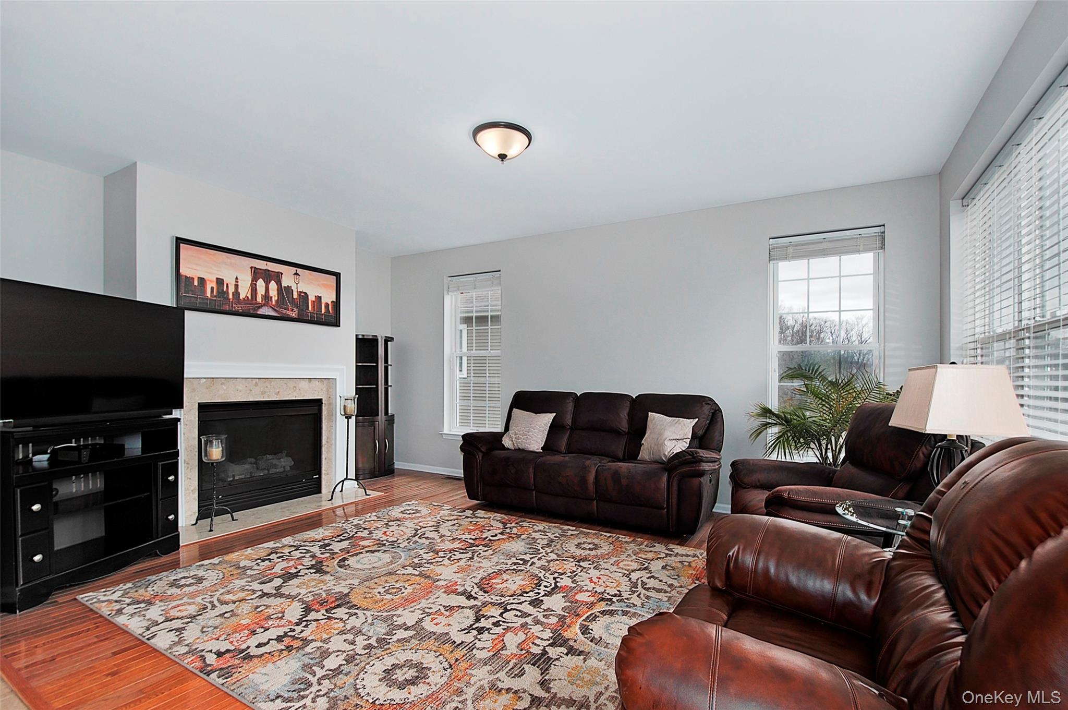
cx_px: 534
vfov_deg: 77.2
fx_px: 445
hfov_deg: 100.4
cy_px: 355
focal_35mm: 15
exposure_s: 1/250
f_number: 8
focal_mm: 10
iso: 200
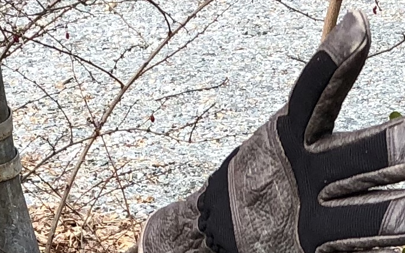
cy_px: 138
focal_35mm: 69
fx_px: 762
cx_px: 293
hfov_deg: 29.4
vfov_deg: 18.9
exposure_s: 1/665
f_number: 1.8
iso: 20
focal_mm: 3.99
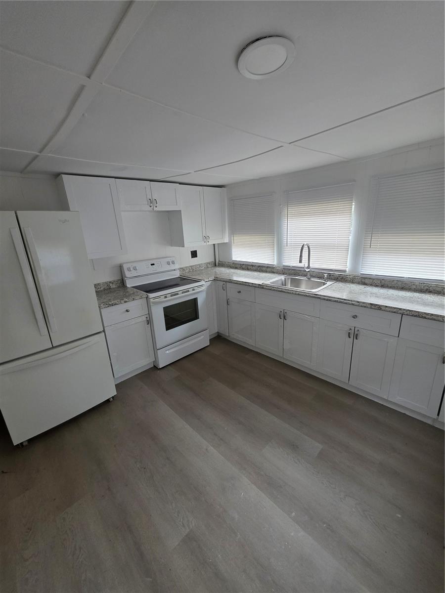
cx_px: 222
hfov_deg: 89.9
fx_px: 223
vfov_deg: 106.2
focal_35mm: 13
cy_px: 296
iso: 250
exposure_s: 1/60
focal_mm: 2.2
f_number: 1.9
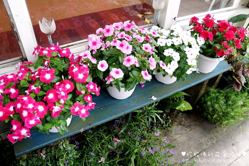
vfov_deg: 47.9
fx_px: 187
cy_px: 83
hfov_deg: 67.4
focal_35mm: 27
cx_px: 124
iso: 800
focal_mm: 18
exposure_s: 1/400
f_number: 3.5
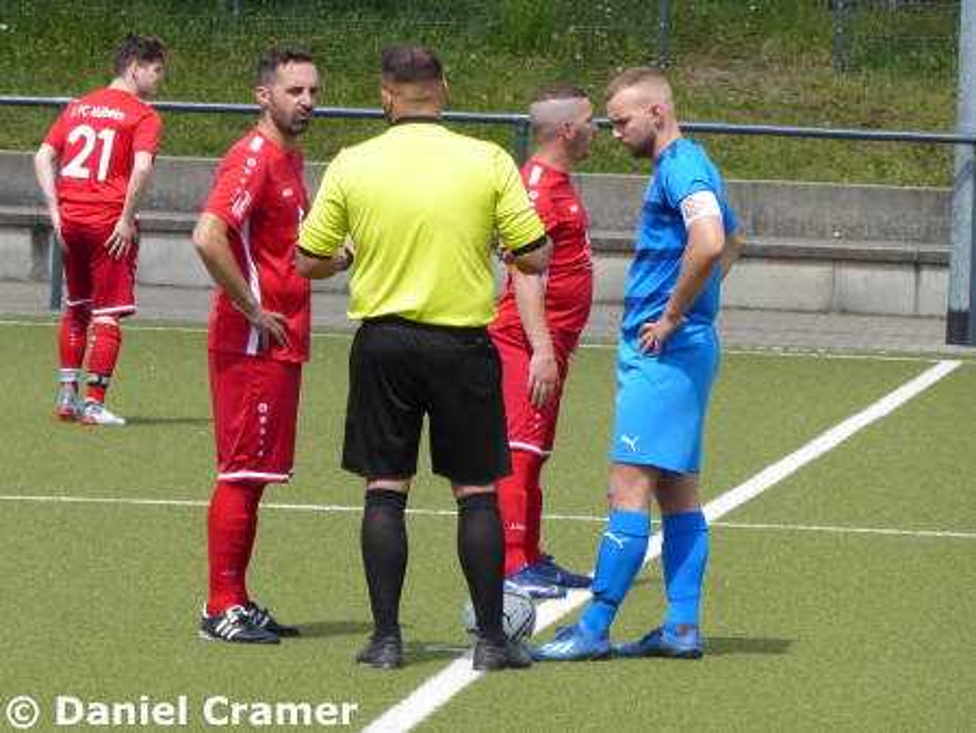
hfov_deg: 4.3
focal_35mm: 465
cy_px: 366
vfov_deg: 3.2
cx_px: 488
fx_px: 13118
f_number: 6
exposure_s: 1/200
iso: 80
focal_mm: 83.4
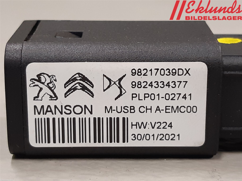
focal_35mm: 26
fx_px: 182
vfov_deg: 53.1
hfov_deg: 67.3
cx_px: 121
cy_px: 90
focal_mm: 3.93
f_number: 1.7
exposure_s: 1/50
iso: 125
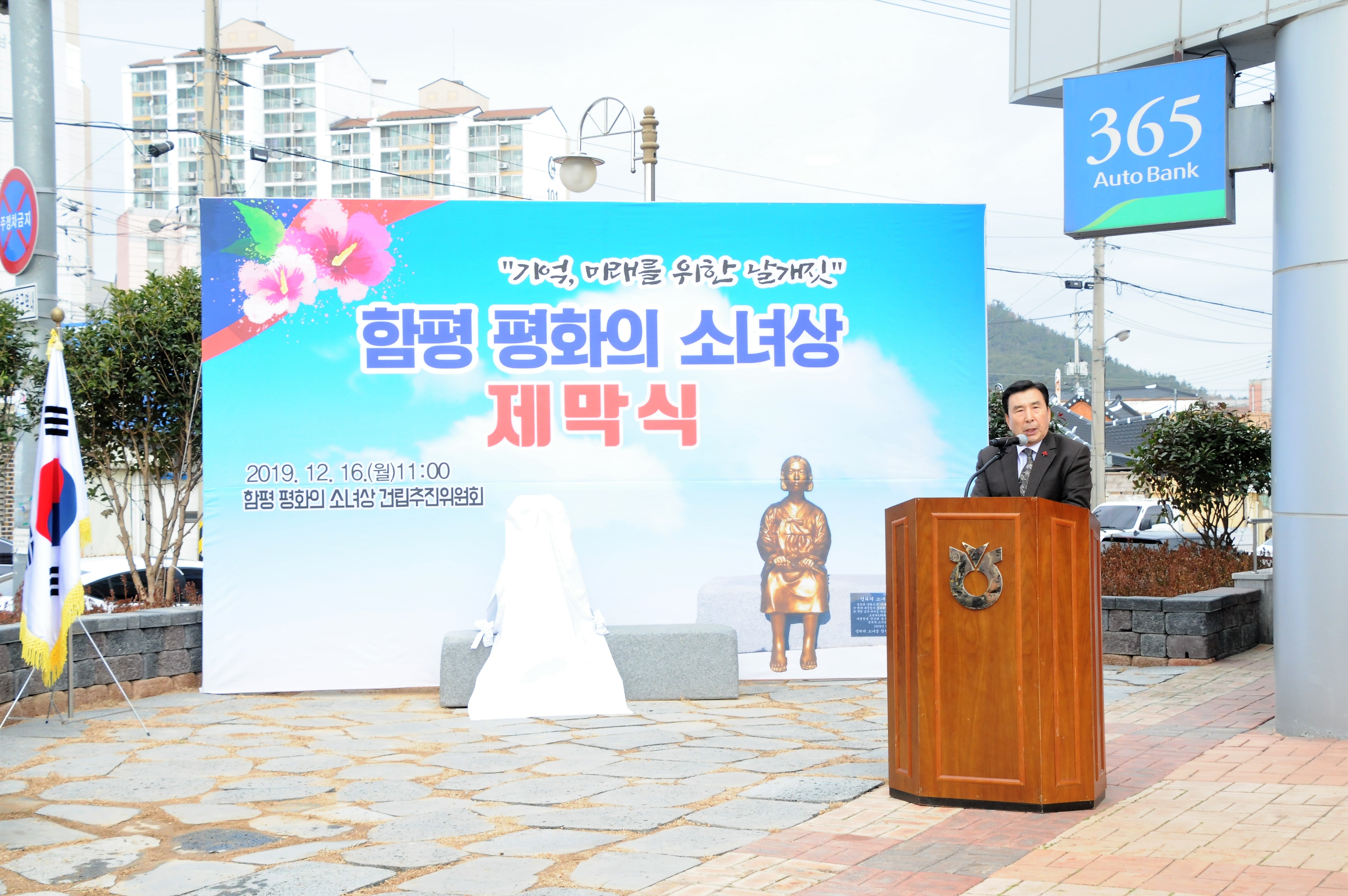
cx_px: 674
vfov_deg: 28.0
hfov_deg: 41.2
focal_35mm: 48
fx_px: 1795
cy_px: 448
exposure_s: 1/250
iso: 800
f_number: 8
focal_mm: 32
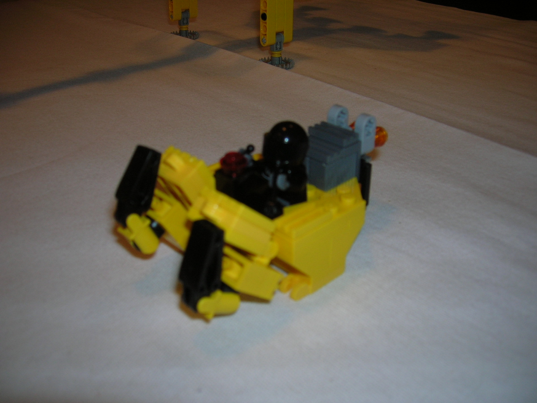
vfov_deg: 41.8
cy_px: 202
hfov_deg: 54.0
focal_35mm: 34
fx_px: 527
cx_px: 268
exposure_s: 1/60.1
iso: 50
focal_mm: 5.7
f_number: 2.9
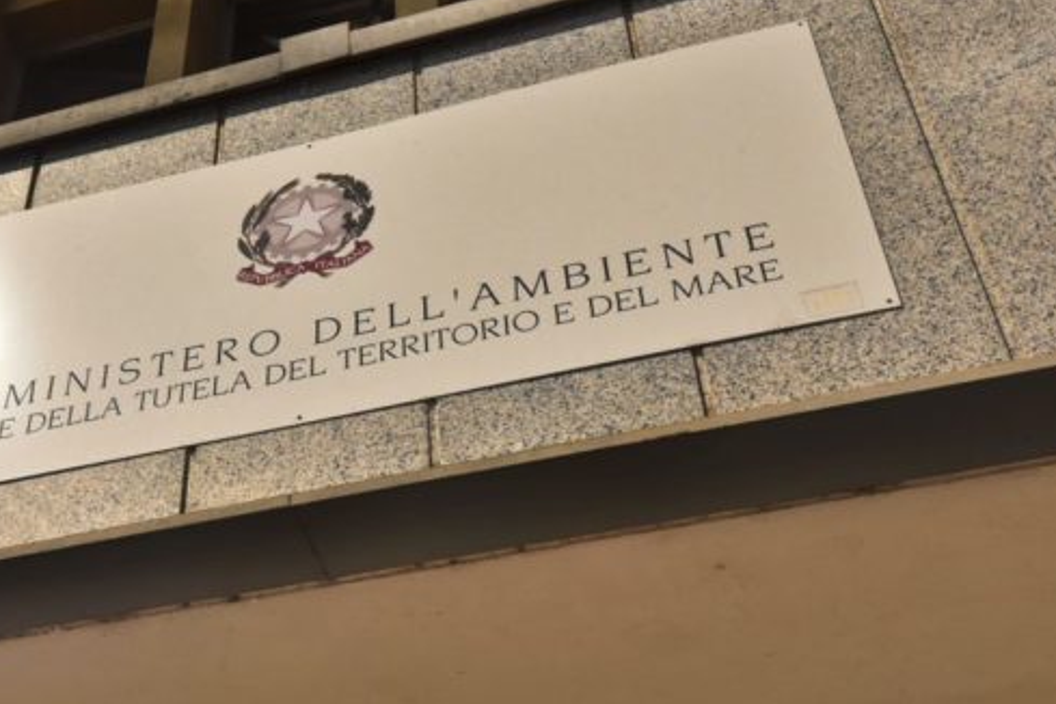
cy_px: 431
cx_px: 259
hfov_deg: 35.4
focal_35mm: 55
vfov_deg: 24.6
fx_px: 1613
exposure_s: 1/640
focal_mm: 35
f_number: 16
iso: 400
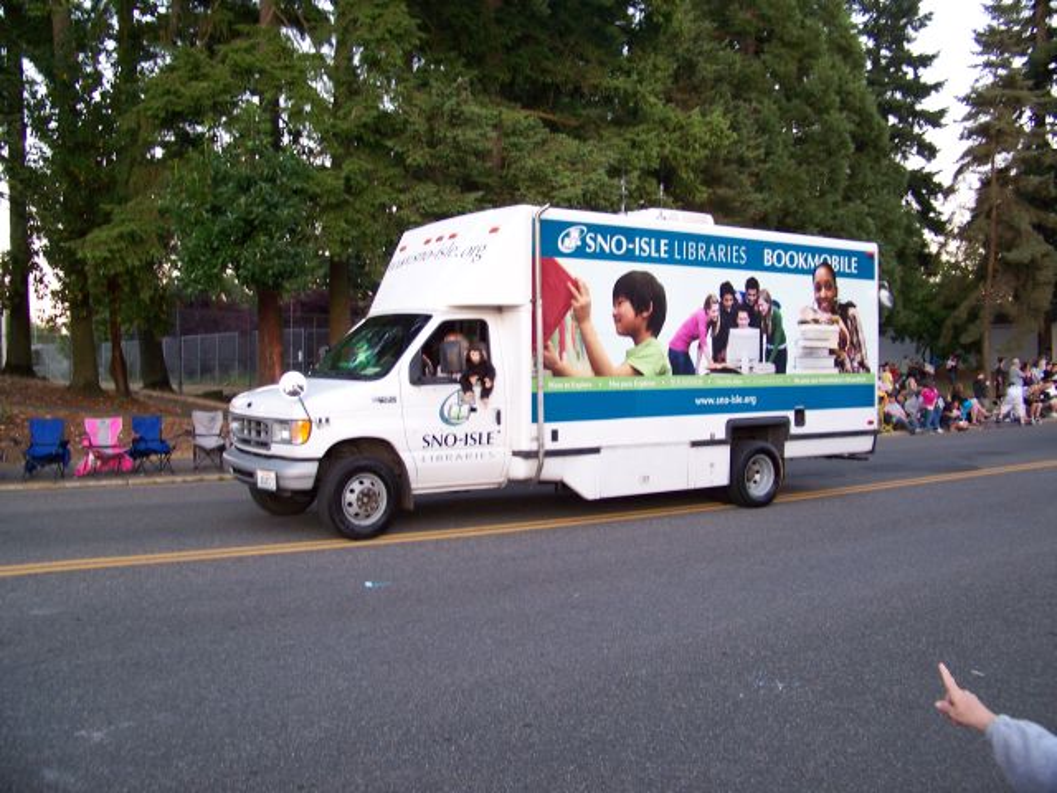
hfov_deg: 55.4
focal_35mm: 33
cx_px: 528
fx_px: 1008
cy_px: 396
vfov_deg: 42.9
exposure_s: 1/30
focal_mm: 5.85
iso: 100
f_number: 2.8
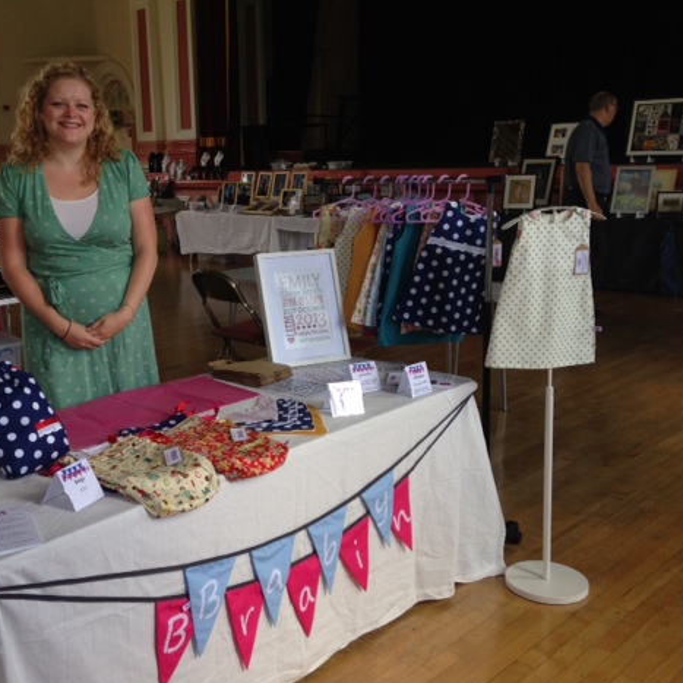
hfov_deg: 41.4
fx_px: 893
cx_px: 237
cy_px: 338
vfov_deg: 41.9
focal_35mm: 40
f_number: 2.4
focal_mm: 4.12
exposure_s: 1/60
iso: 80
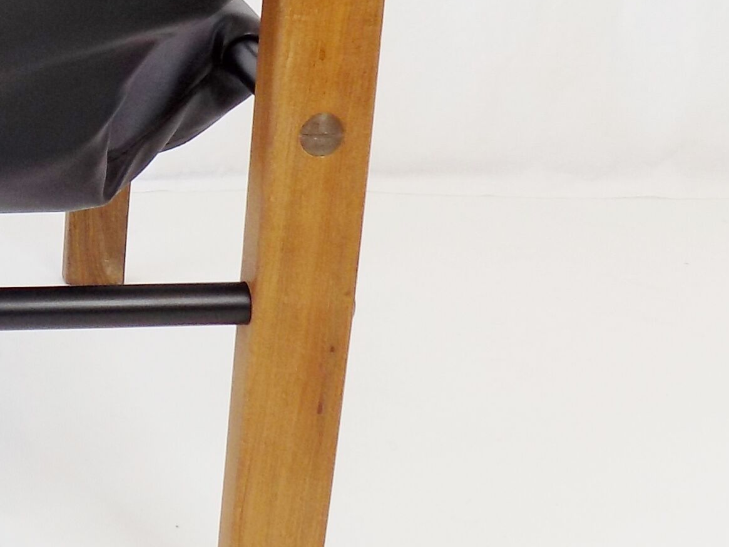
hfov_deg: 23.9
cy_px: 57
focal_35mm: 72
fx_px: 1516
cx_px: -205
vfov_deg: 20.1
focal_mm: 4
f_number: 3.1
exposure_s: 1/40
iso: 80
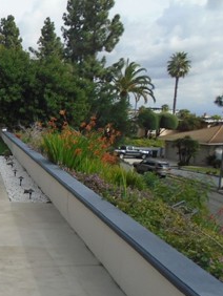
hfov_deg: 21.6
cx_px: -93
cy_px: 185
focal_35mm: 59
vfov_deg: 32.5
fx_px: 506
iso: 100
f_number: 8
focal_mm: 4.6
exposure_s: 1/200
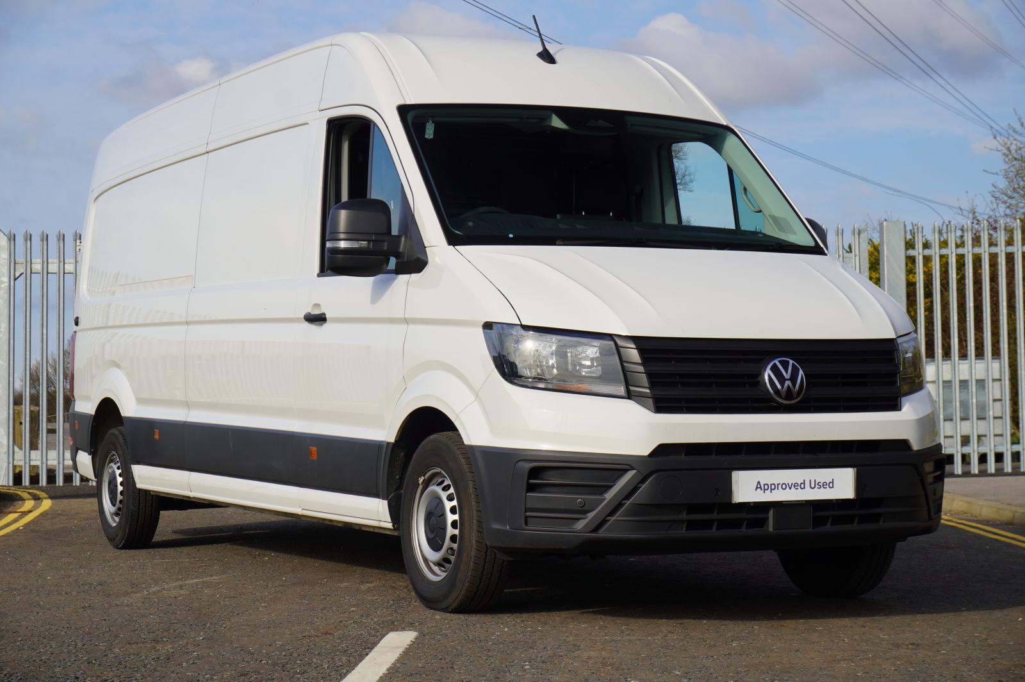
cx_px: 512
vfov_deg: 19.3
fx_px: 2006
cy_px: 341
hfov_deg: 28.7
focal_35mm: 70
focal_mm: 47
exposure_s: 1/125
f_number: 9.5
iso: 100
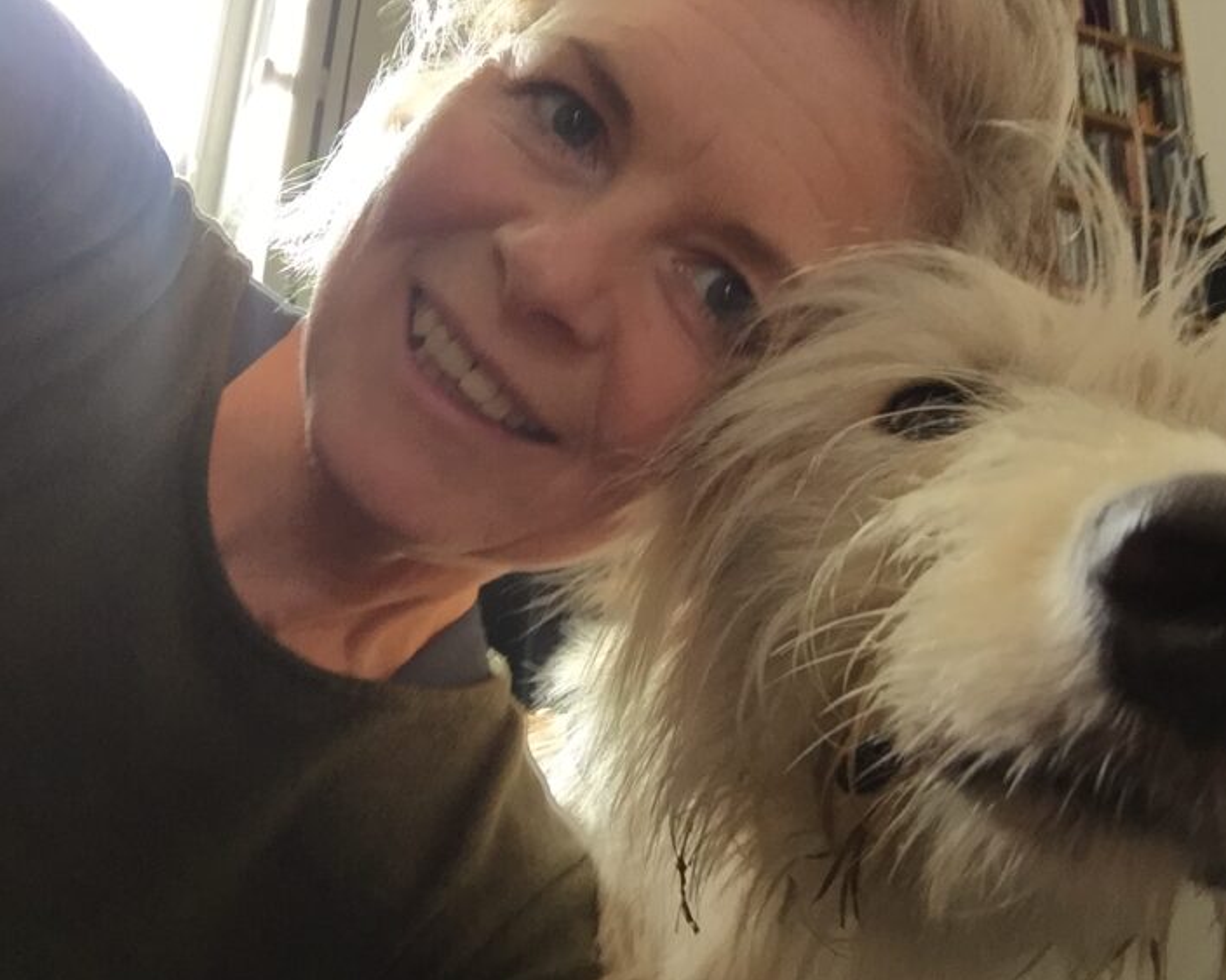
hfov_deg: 54.2
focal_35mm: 33
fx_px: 1197
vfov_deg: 44.5
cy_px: 498
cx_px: 611
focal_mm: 2.65
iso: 100
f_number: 2.2
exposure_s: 1/33
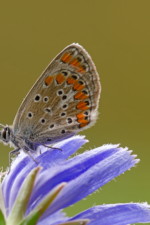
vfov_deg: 4.7
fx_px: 2730
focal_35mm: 437
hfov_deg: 3.1
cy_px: 172
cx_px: 58
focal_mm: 180
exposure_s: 1/4
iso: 100
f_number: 11
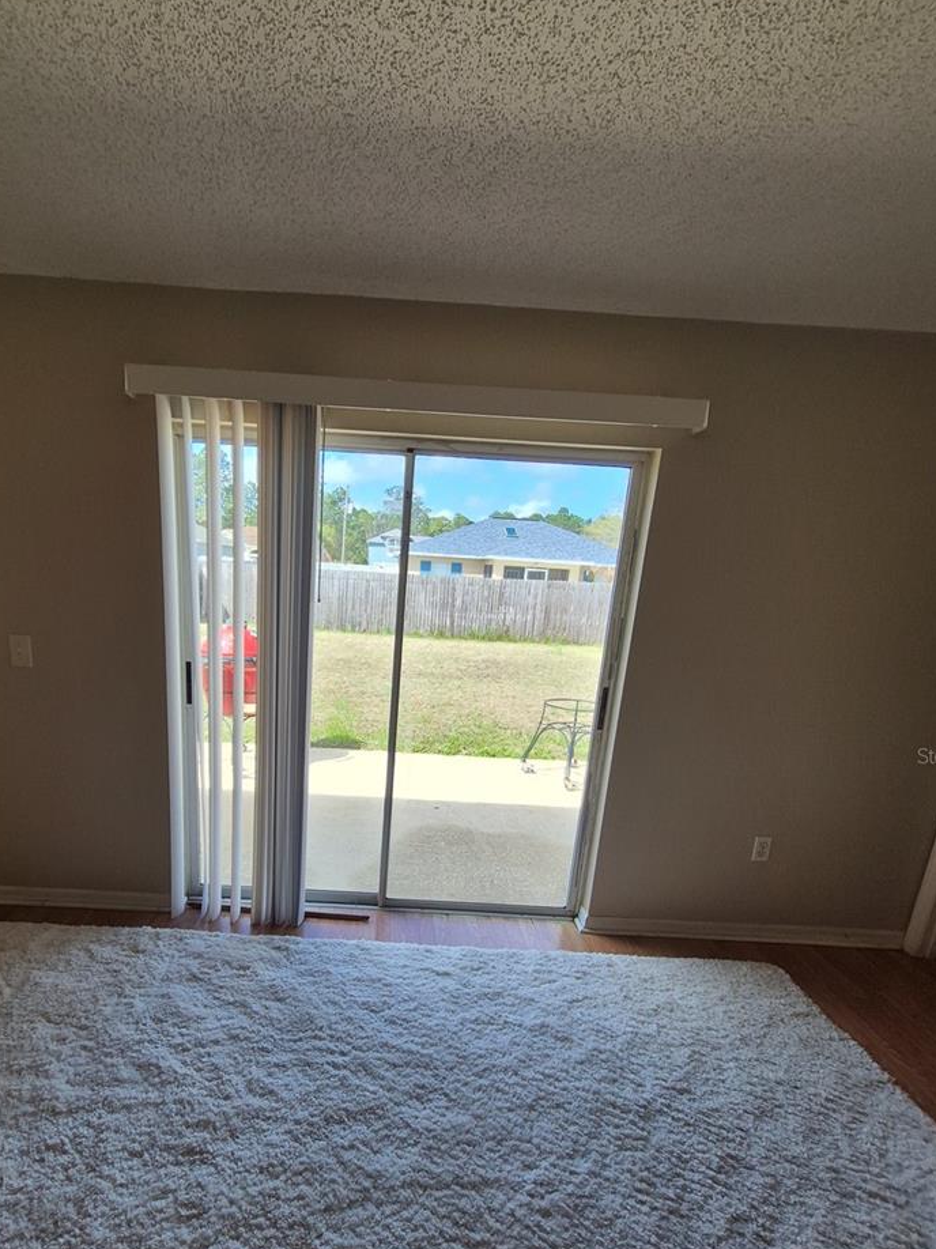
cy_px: 755
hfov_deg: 74.3
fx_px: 613
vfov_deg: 89.8
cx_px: 401
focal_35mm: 17
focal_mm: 1.74
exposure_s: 1/349
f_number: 2.2
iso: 50
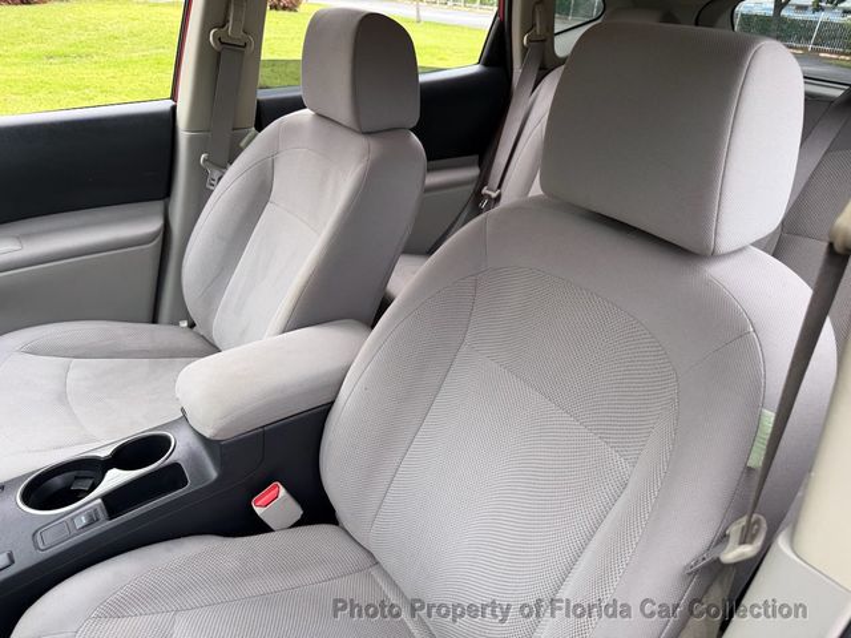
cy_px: 319
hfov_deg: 71.6
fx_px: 590
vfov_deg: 56.8
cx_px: 426
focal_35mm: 24
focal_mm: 6.76
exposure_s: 1/322
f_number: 1.78
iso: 80
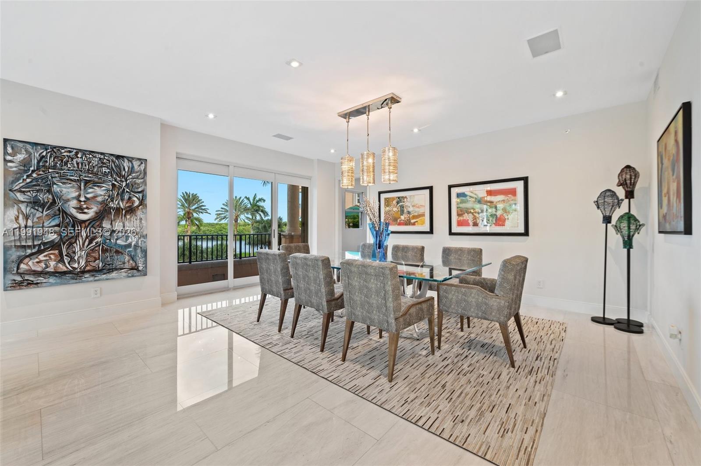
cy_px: 233
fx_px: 272
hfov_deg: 104.3
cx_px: 350
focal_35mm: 14
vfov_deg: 81.1
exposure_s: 1/2
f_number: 8
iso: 200
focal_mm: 14
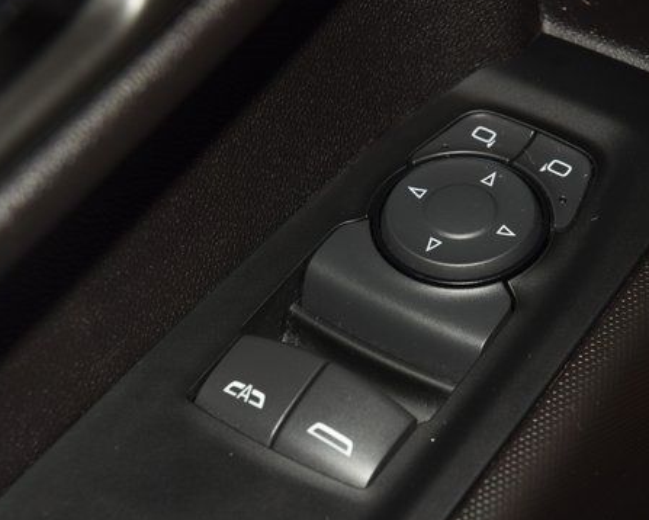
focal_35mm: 141
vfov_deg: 11.0
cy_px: 287
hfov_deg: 13.6
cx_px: 405
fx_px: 2709
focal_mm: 70
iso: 100
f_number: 8
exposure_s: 1/125
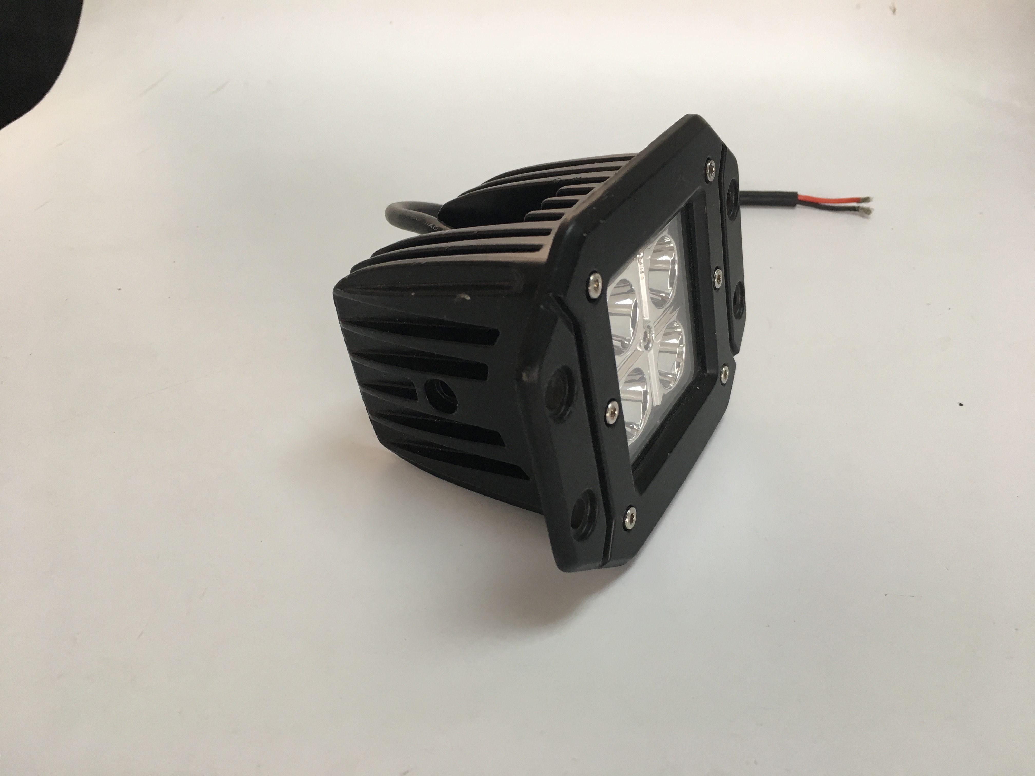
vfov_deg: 48.2
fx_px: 867
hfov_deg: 61.7
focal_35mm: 29
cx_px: 518
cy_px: 388
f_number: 2.2
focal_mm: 4.15
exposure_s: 1/33
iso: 25
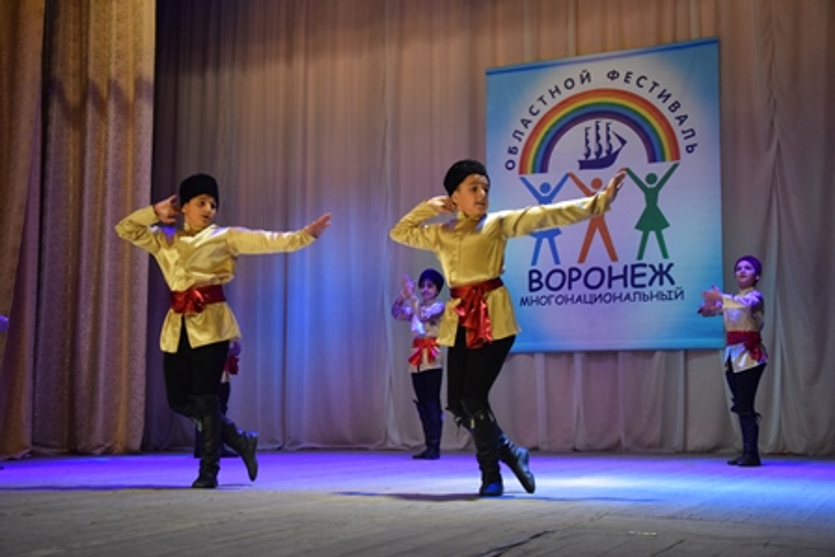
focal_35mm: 48
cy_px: 278
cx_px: 418
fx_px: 1114
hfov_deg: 41.1
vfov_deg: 28.1
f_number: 4.2
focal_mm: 32
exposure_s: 1/160
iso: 3200
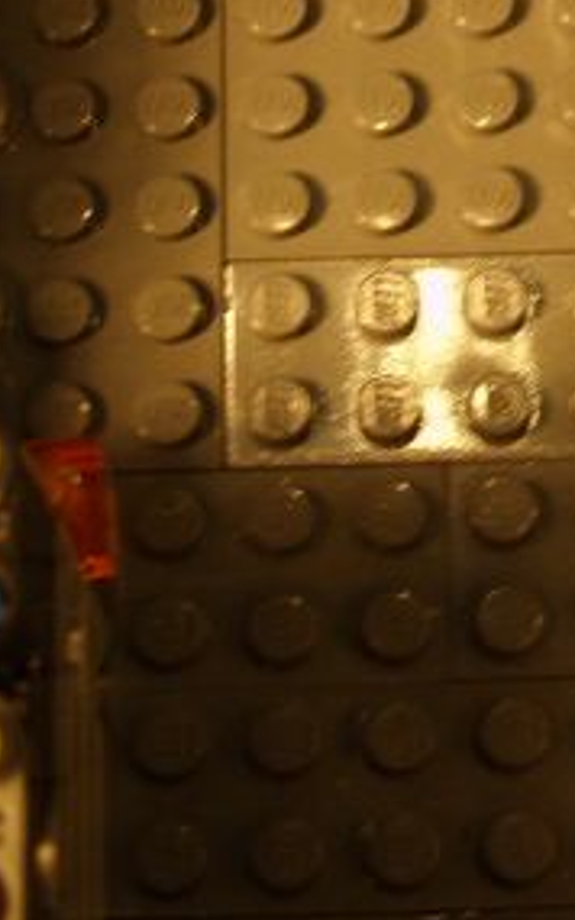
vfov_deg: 17.9
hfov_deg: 11.5
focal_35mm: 113
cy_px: -39
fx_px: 2835
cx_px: 491
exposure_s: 1/12
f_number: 2.8
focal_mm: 7.8
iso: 100
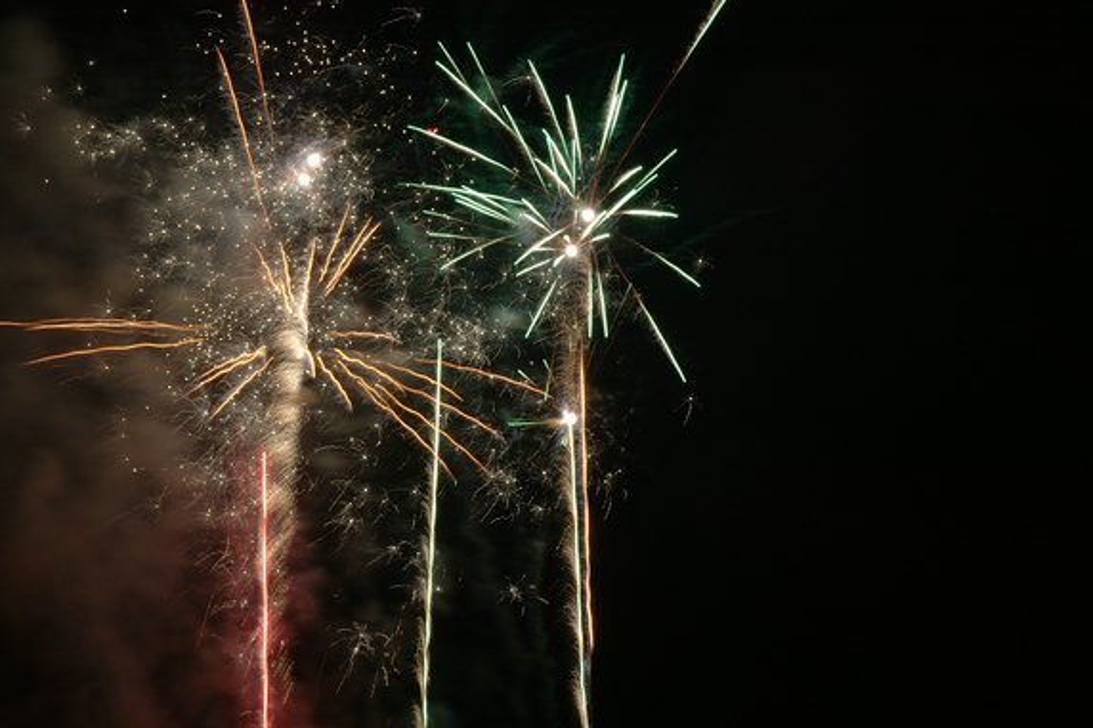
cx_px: 359
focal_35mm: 109
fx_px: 3308
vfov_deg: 12.6
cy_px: 304
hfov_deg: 18.7
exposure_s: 1/1.3
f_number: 13
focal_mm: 52
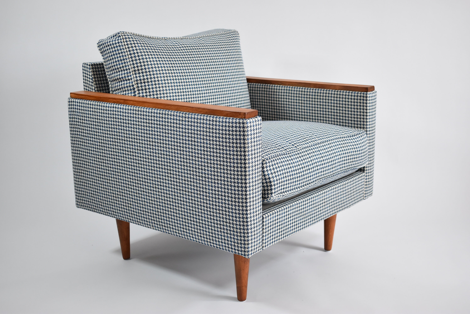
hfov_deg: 42.3
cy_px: 157
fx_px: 608
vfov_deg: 29.0
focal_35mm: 46
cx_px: 235
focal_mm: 31
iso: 900
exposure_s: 1/125
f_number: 4.2
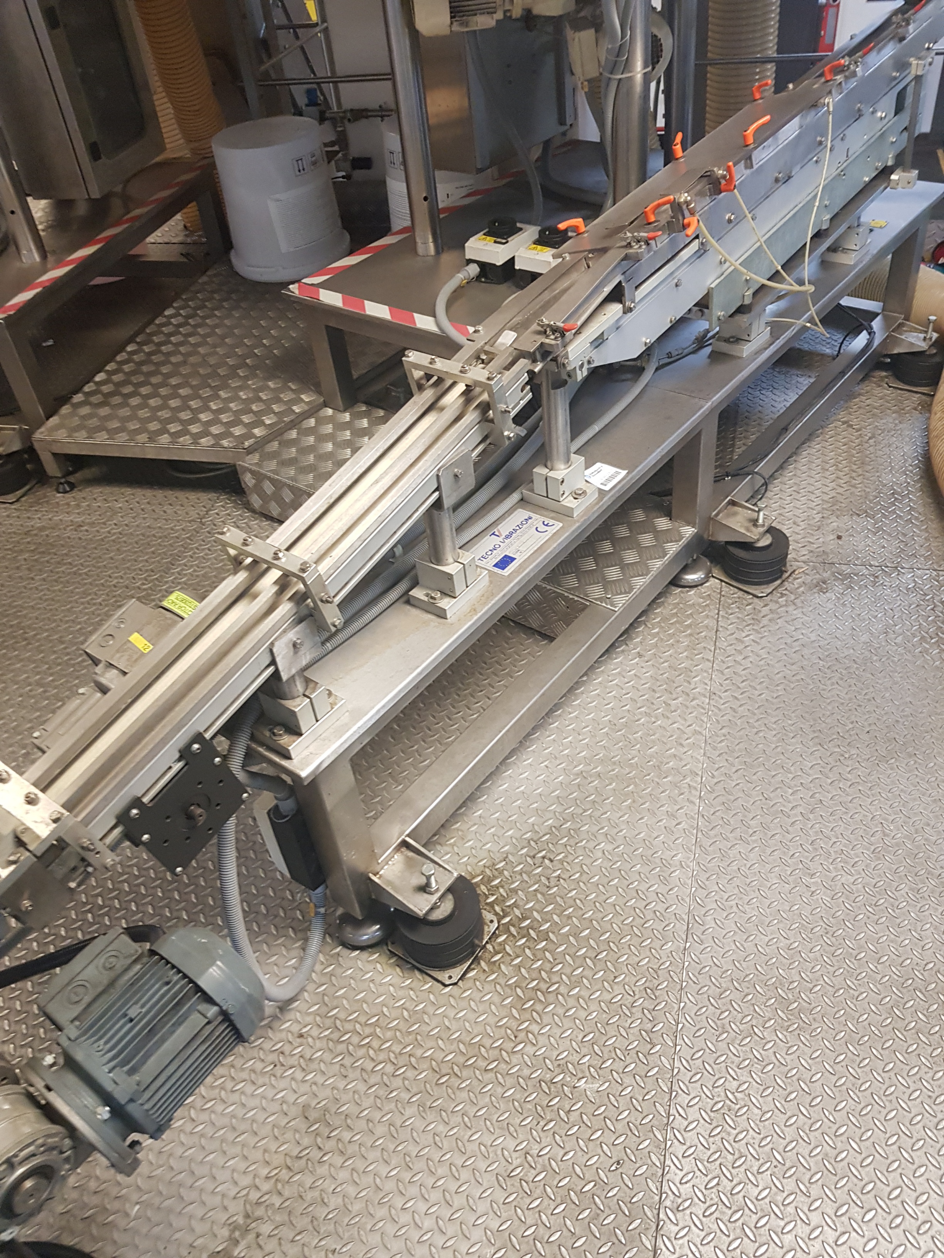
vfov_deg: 67.3
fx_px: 945
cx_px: 472
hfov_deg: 53.1
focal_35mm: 26
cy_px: 629
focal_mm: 4.3
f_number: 1.7
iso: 200
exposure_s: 1/33
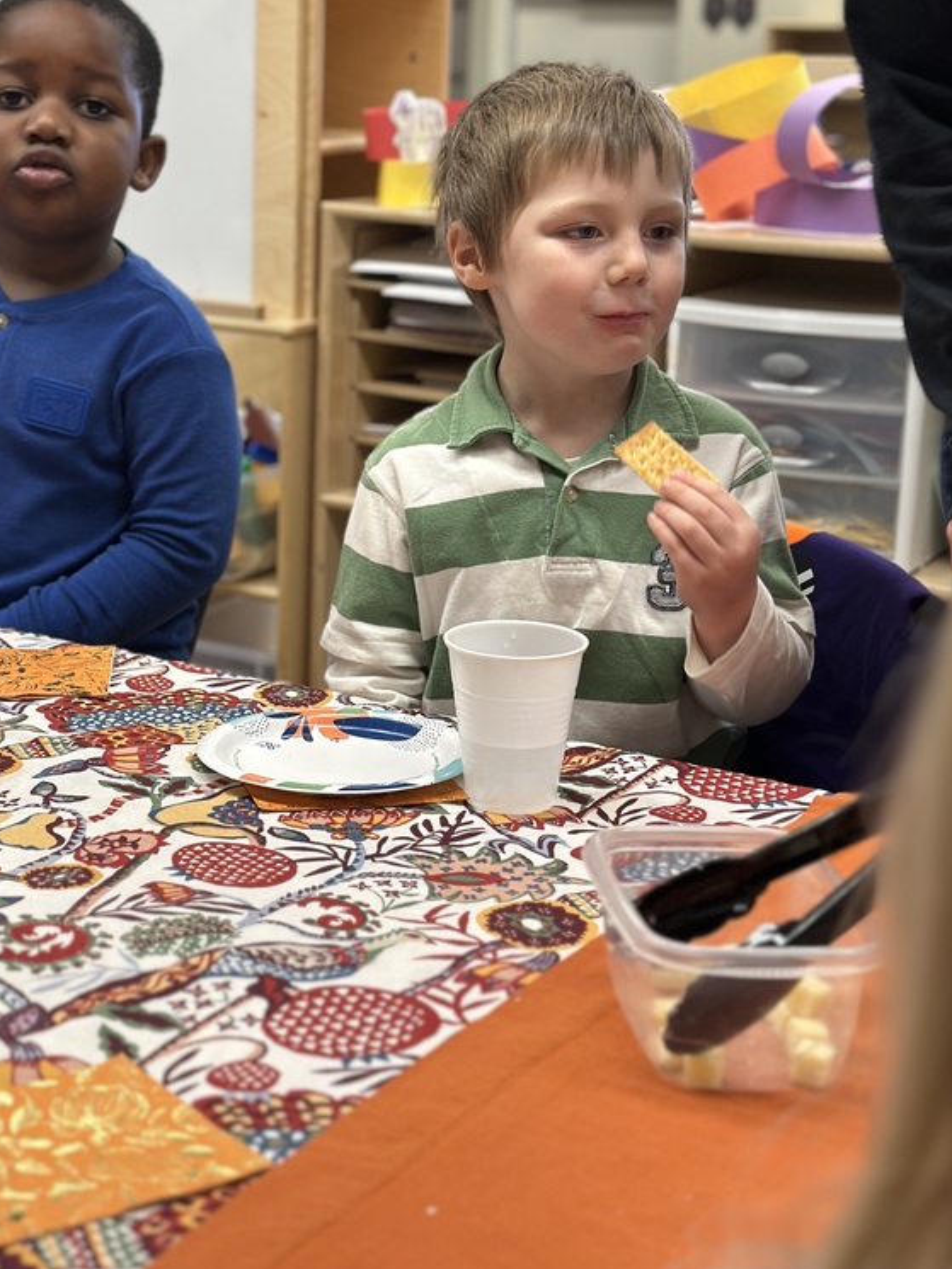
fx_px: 2419
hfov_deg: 22.2
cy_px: 489
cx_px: 327
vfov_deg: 29.3
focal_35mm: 66
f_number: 1.78
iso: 100
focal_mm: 6.86
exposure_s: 1/60
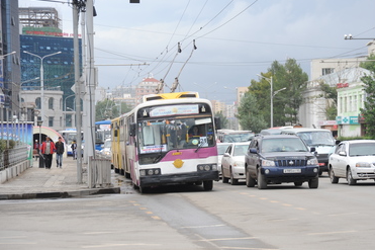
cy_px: 129
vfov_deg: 9.4
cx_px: 224
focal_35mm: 146
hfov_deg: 14.1
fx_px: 1520
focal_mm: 120
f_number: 5.6
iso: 200
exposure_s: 1/400
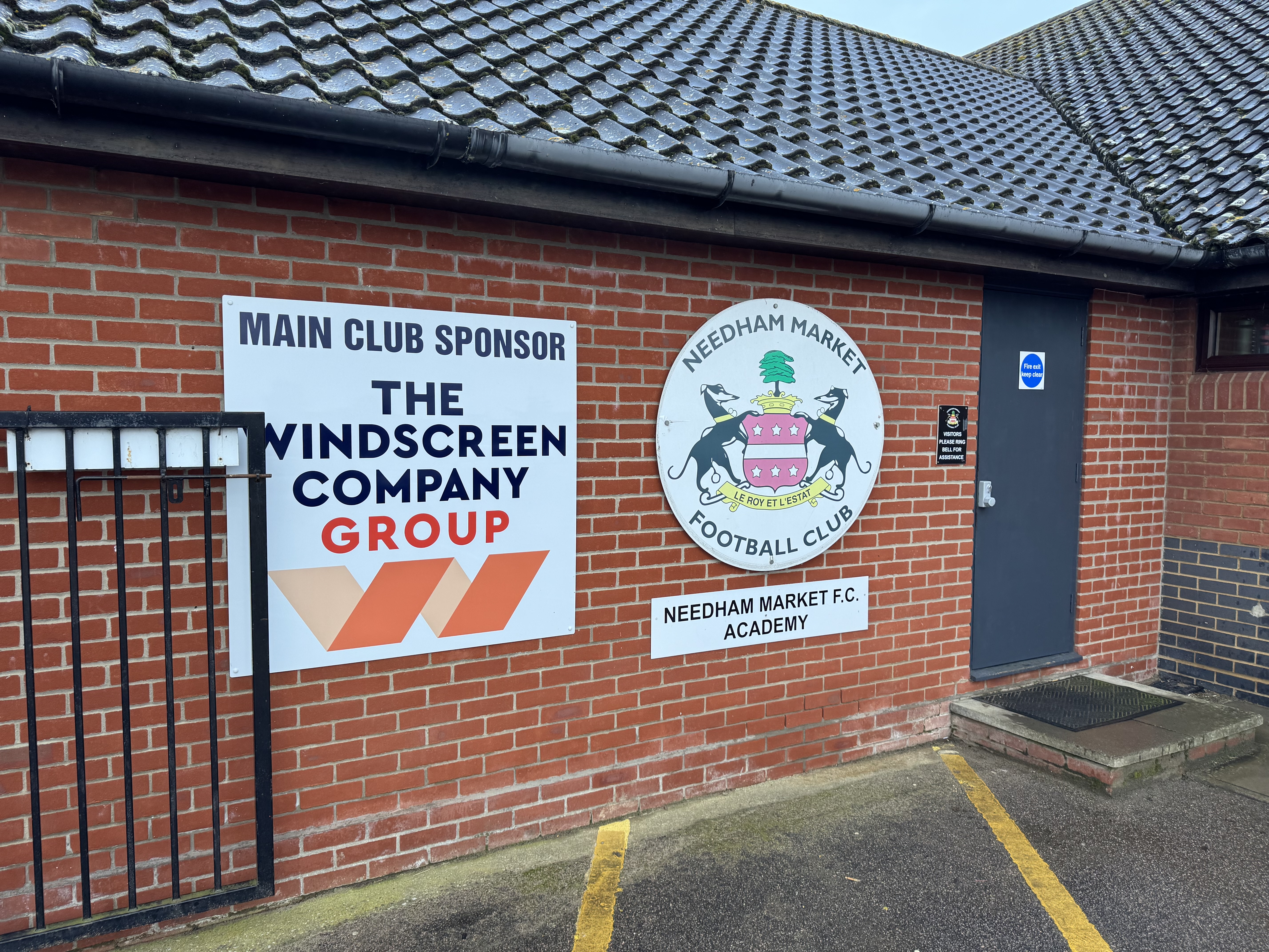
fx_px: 880
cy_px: 476
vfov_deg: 56.8
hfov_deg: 71.6
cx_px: 634
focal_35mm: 24
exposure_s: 1/121
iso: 64
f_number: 1.78
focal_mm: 6.76
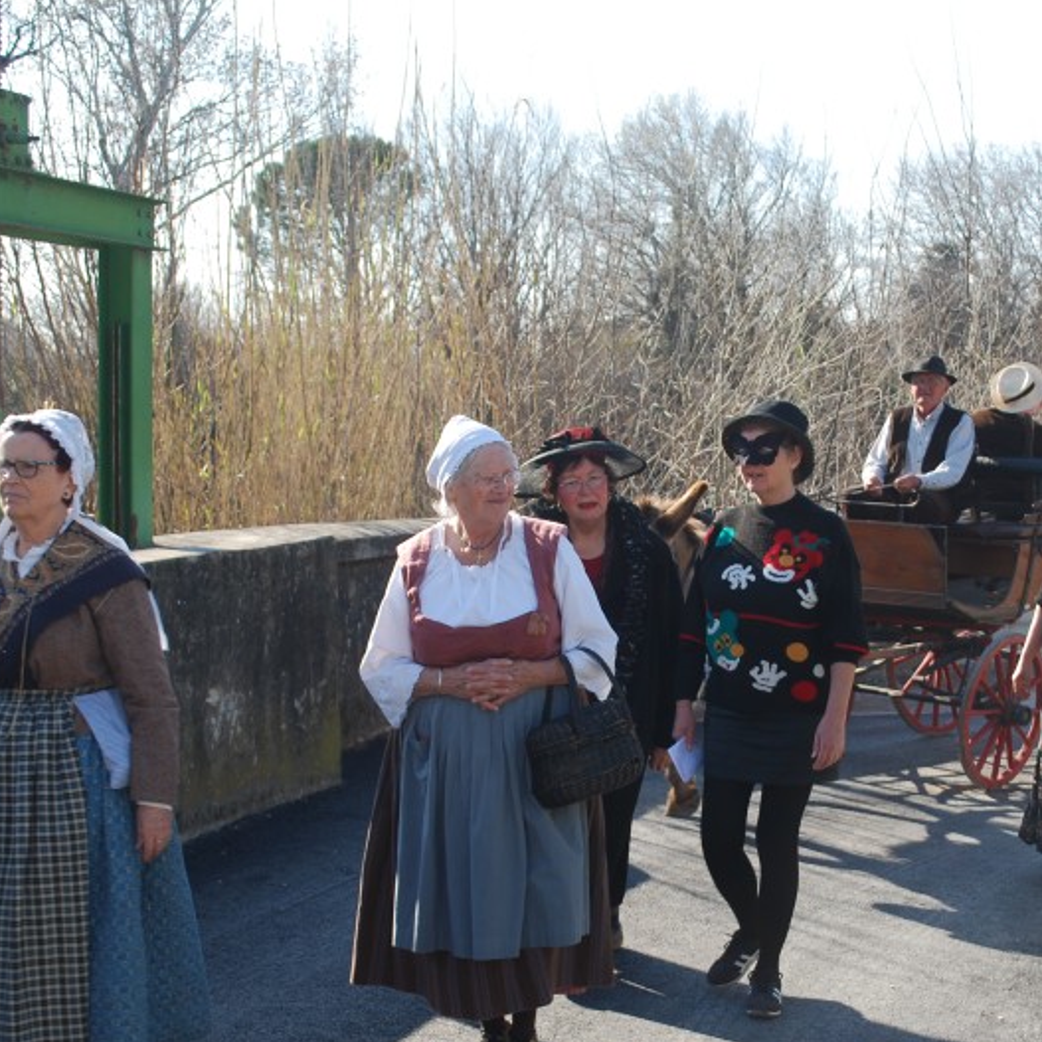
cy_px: 529
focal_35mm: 62
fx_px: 2111
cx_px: 633
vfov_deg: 27.7
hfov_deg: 27.7
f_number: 6.3
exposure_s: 1/160
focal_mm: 32
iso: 100
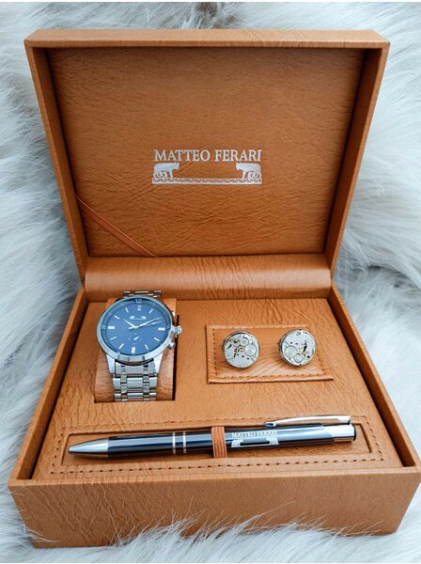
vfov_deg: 67.4
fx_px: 423
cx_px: 210
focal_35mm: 26
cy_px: 282
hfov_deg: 52.9
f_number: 1.8
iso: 50
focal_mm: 5.4
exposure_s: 1/408
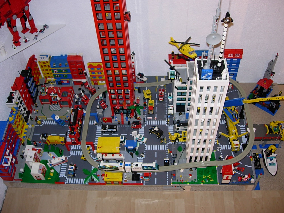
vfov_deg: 36.8
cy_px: 107
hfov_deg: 47.9
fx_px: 320
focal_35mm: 39
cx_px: 143
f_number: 2.8
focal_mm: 7.8
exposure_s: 1/64
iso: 79
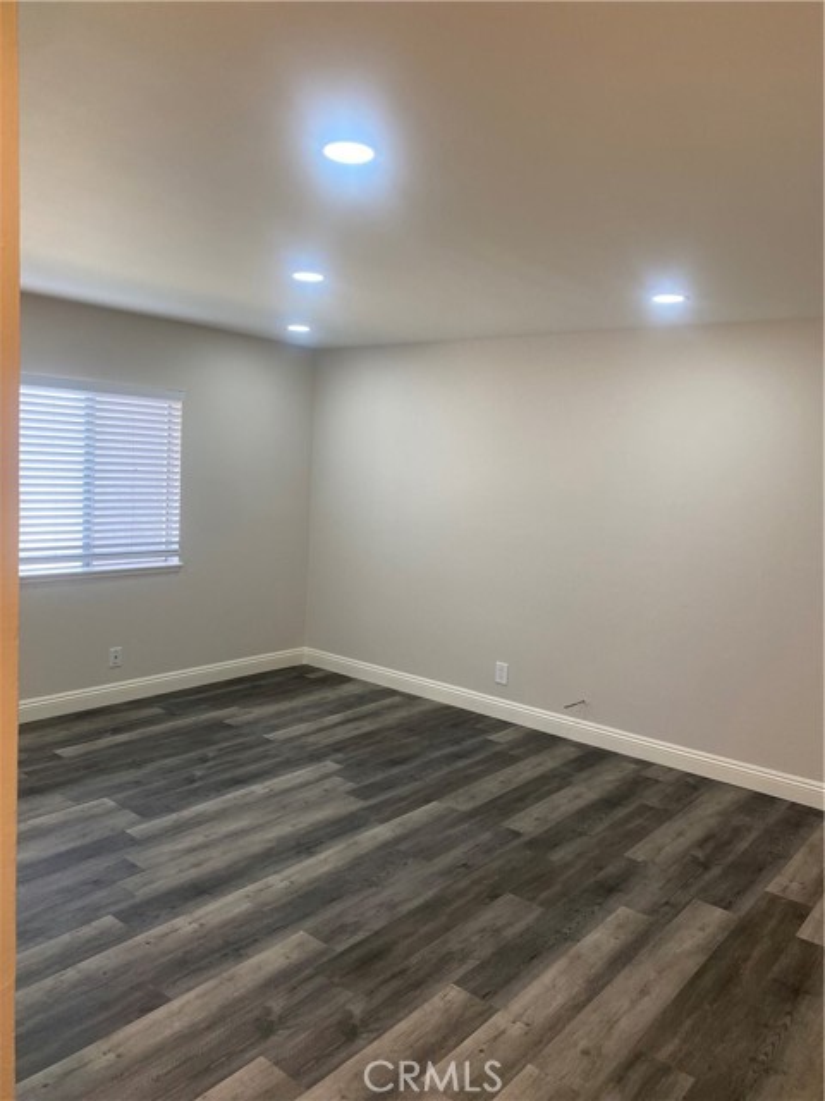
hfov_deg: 53.1
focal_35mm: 26
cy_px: 550
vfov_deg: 67.3
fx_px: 826
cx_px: 412
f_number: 1.8
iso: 125
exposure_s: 1/120
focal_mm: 4.25
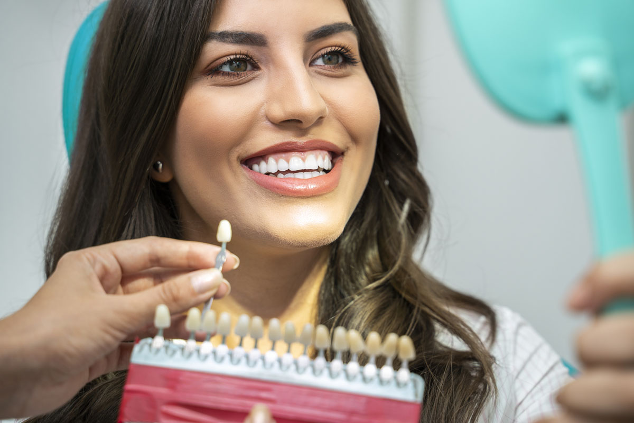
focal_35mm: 75
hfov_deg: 27.0
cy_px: 212
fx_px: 1321
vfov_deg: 18.2
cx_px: 317
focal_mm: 75
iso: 160
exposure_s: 1/125
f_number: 4
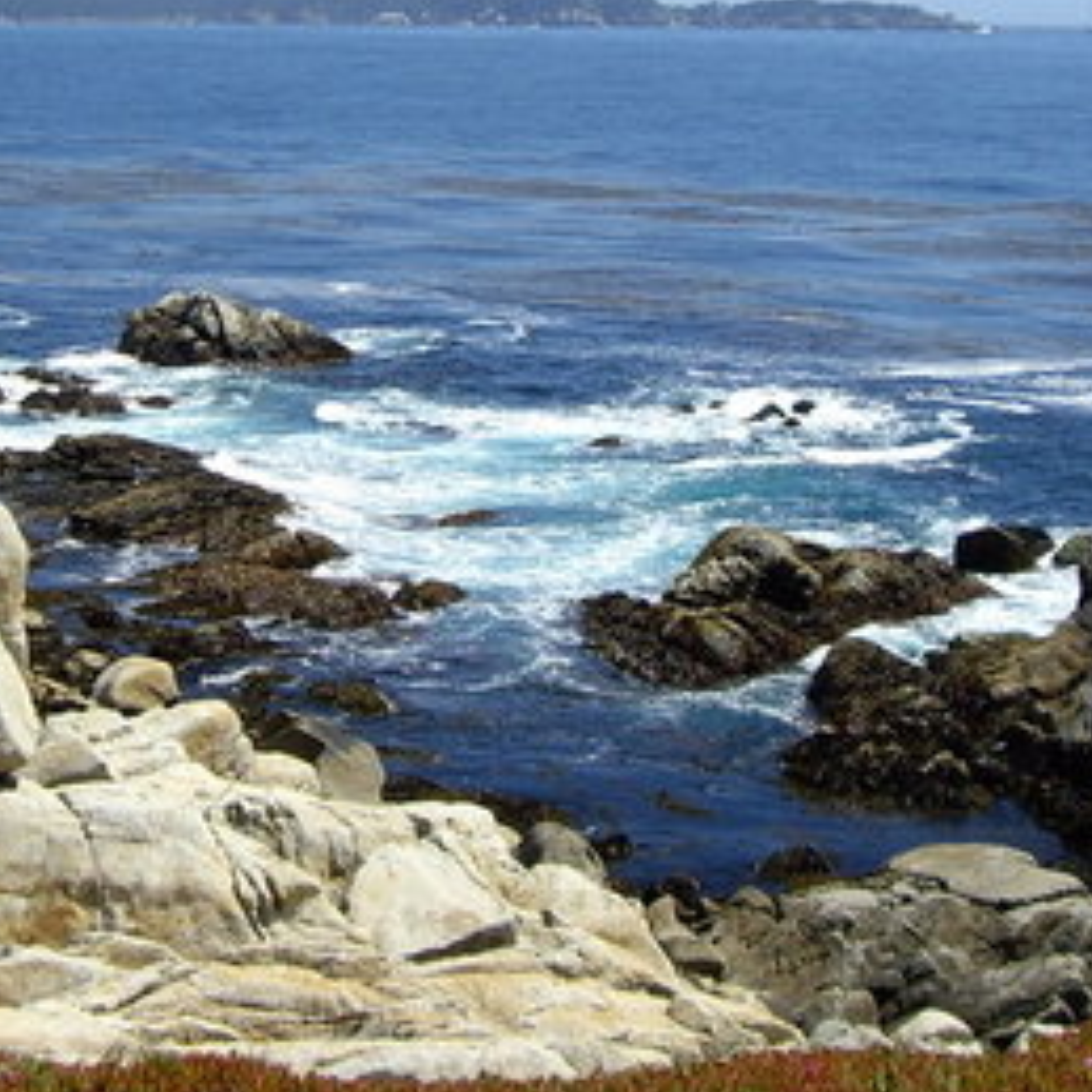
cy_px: 202
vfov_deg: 20.6
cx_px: 333
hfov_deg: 20.8
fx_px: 2962
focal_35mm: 83
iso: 50
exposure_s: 1/400
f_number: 4.3
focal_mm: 6.2
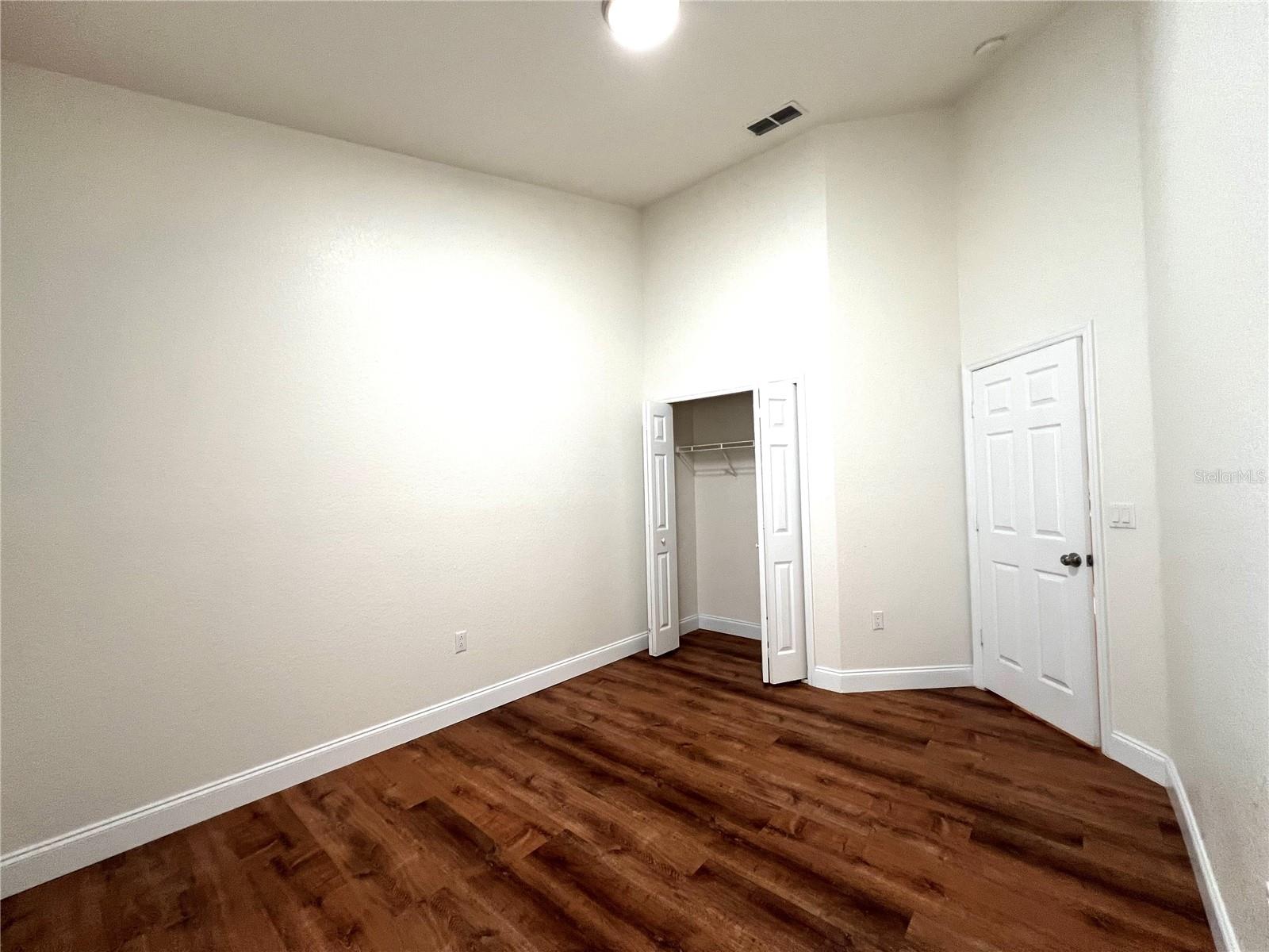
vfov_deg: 89.9
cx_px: 634
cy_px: 476
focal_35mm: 13
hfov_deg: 106.2
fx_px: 477
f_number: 1.8
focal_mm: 1.57
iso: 160
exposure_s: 1/60
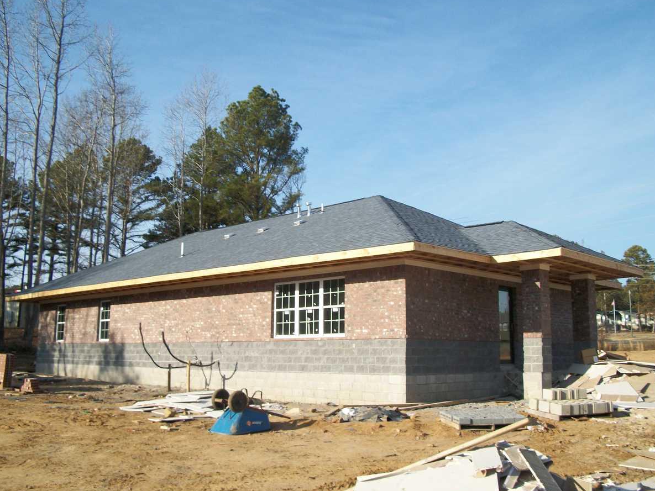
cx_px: 315
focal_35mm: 36
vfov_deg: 39.7
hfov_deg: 51.3
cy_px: 242
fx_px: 681
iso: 80
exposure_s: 1/125
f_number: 8.8
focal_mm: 5.7
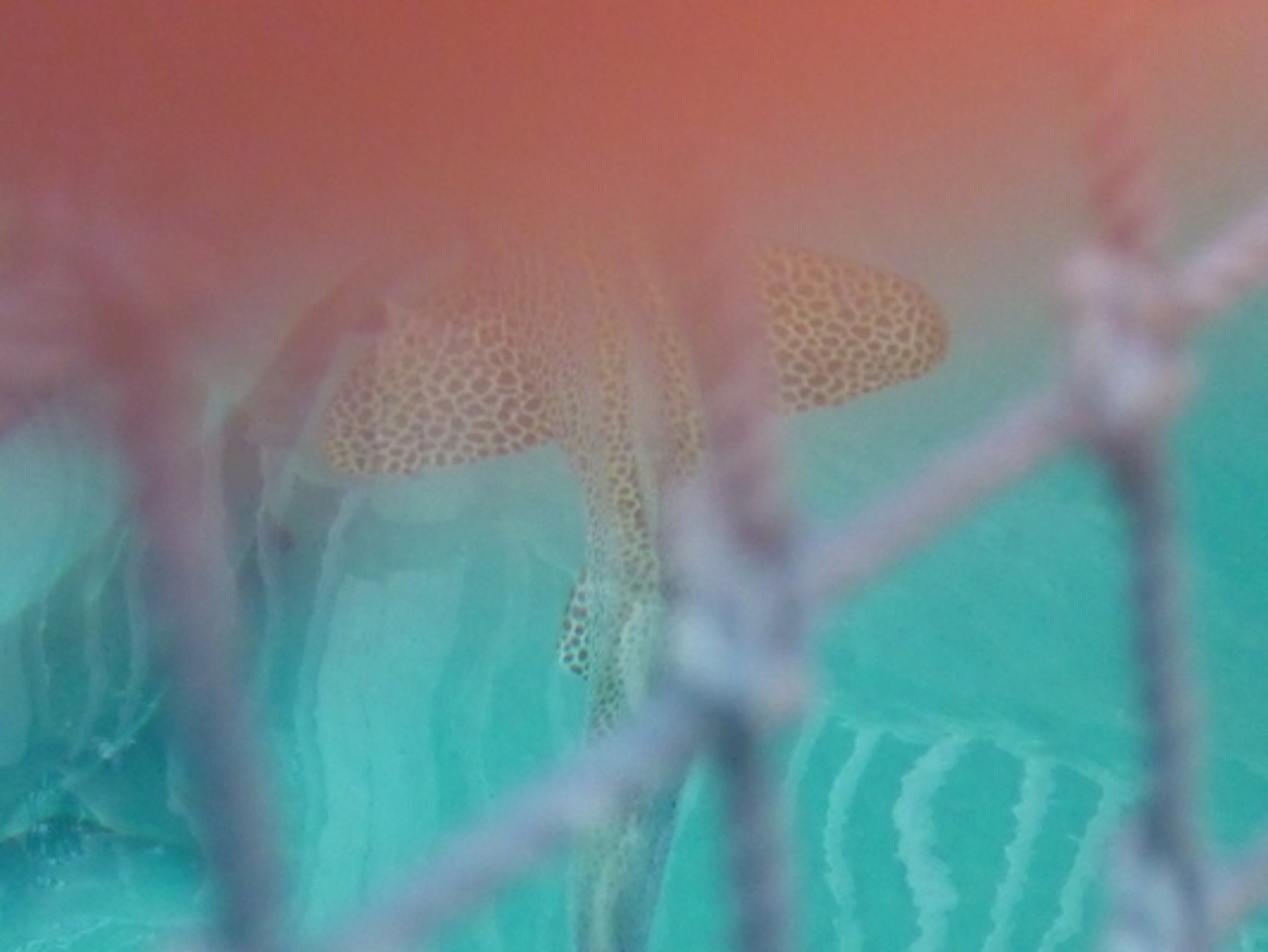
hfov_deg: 14.0
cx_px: 634
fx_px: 5166
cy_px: 476
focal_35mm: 141
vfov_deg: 10.5
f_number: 5.9
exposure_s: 1/125
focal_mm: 22.8
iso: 2500
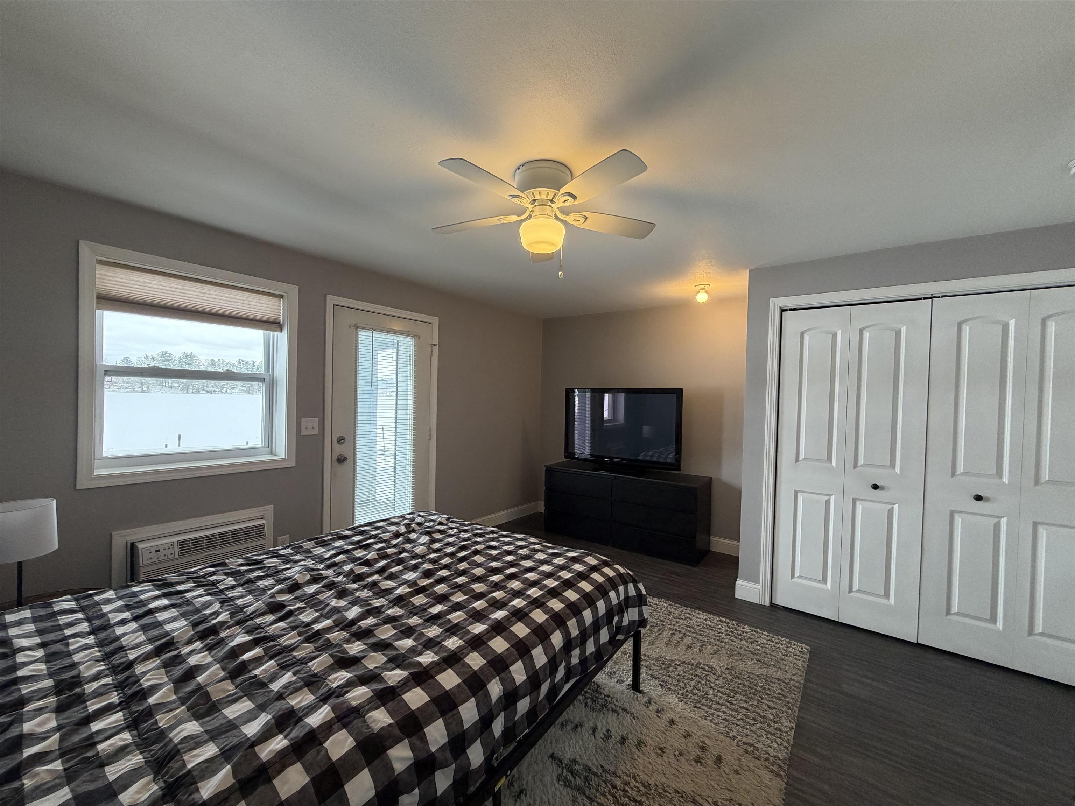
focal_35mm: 14
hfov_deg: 102.1
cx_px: 538
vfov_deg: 85.7
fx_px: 435
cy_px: 403
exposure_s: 1/60
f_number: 2.2
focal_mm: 2.22
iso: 200
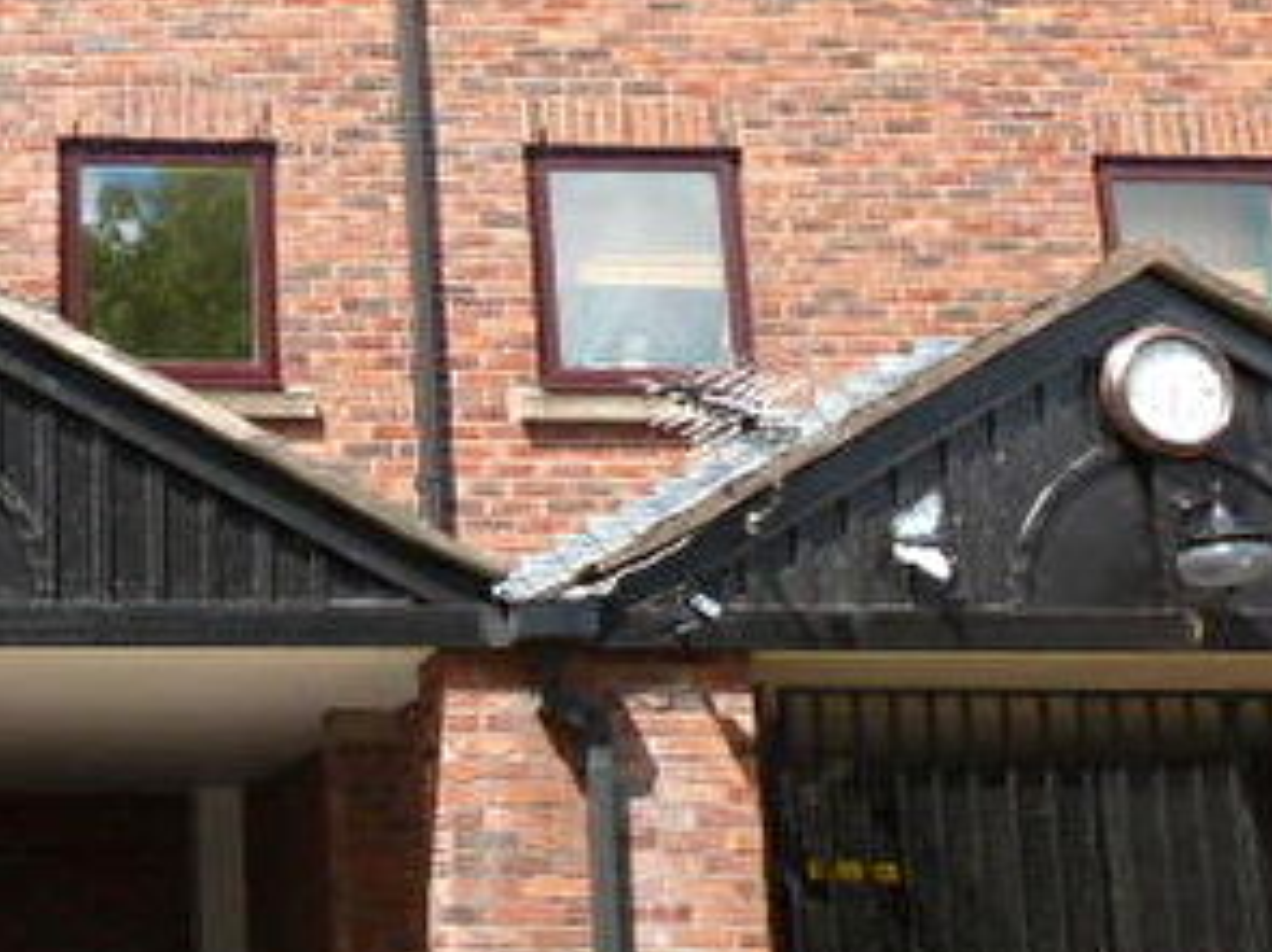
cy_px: 459
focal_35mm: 57
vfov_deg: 25.6
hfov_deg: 30.6
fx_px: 2094
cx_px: -86
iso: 200
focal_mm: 4.3
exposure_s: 1/640
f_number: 4
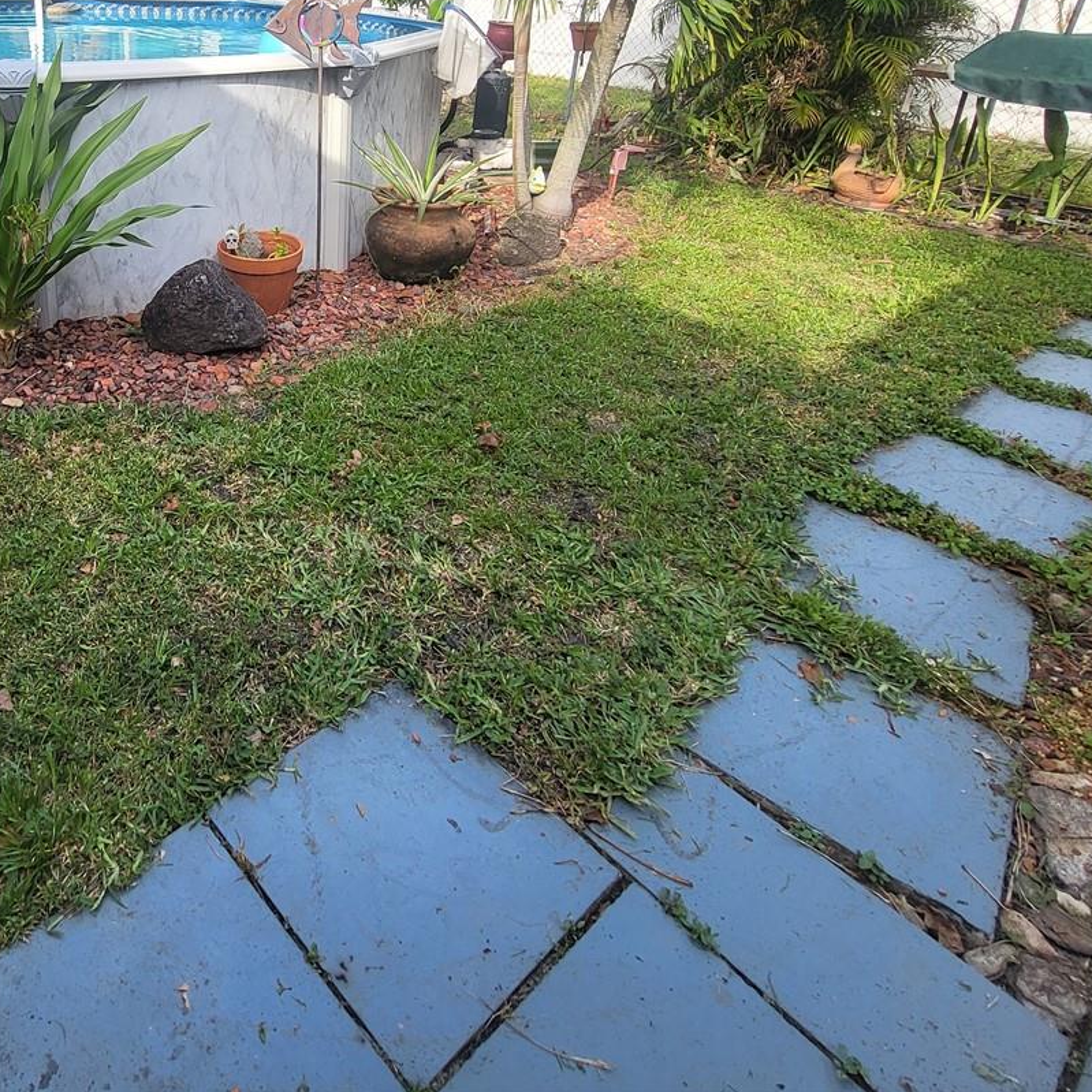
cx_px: 250
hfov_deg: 62.7
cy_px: 275
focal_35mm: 23
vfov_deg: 63.4
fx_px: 821
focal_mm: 1.74
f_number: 2.2
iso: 32
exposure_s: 1/232
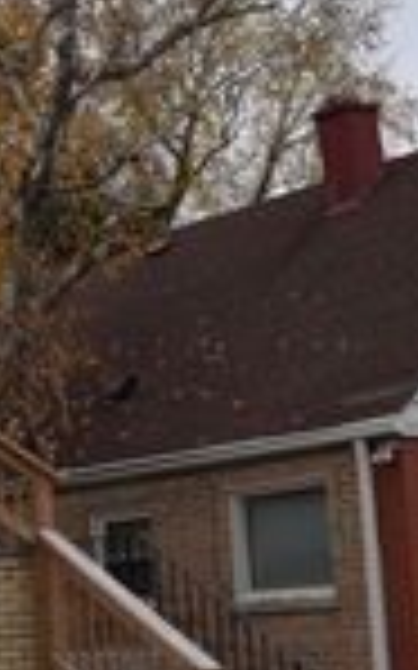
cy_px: 432
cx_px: -369
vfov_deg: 20.2
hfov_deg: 11.6
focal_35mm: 103
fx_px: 1879
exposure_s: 1/160
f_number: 6.3
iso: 100
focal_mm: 20
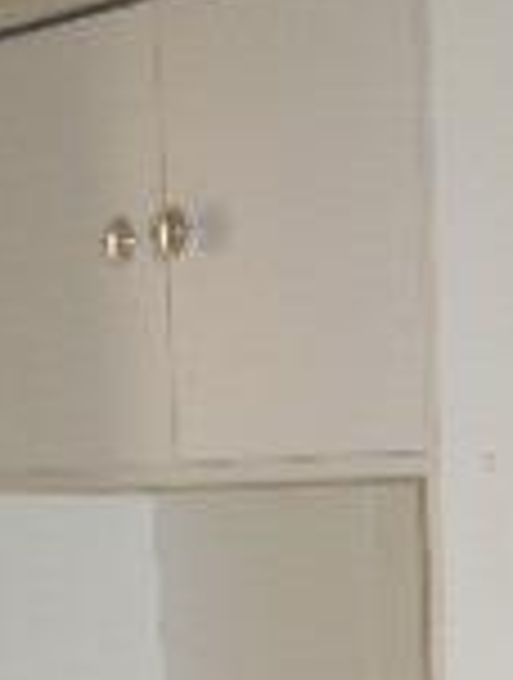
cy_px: 1342
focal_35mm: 131
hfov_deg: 11.4
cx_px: 279
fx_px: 2578
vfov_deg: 13.1
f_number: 3.6
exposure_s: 1/30
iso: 200
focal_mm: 5.6
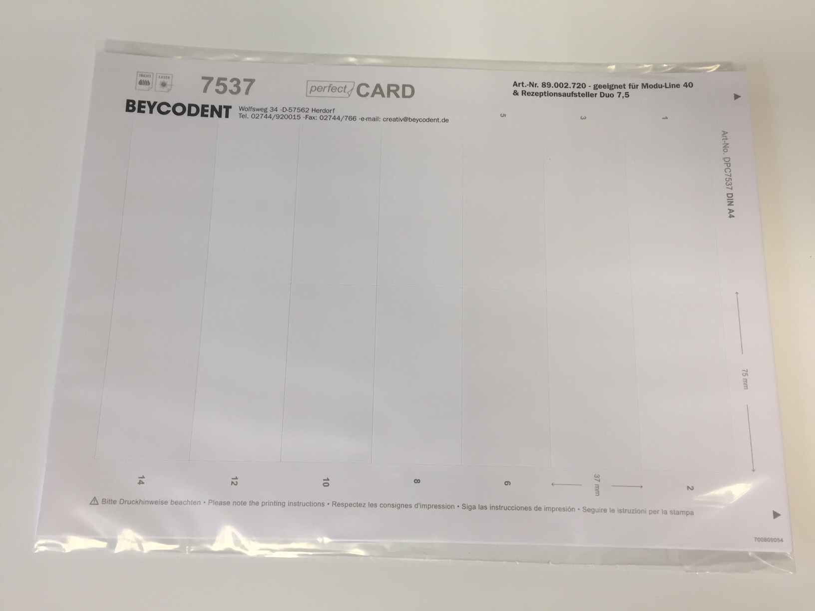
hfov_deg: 61.7
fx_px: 683
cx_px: 408
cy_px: 306
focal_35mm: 29
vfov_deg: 48.2
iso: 32
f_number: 2.2
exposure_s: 1/33
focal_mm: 4.15
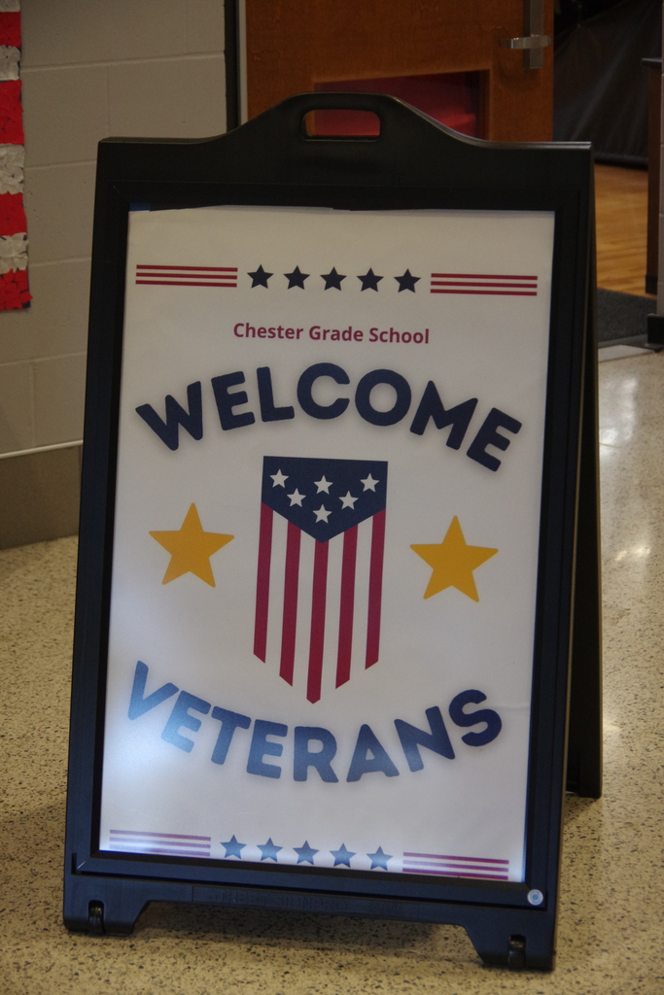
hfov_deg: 17.3
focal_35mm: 79
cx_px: 332
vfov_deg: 25.7
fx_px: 2185
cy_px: 498
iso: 1600
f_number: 4.5
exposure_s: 1/100
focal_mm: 53
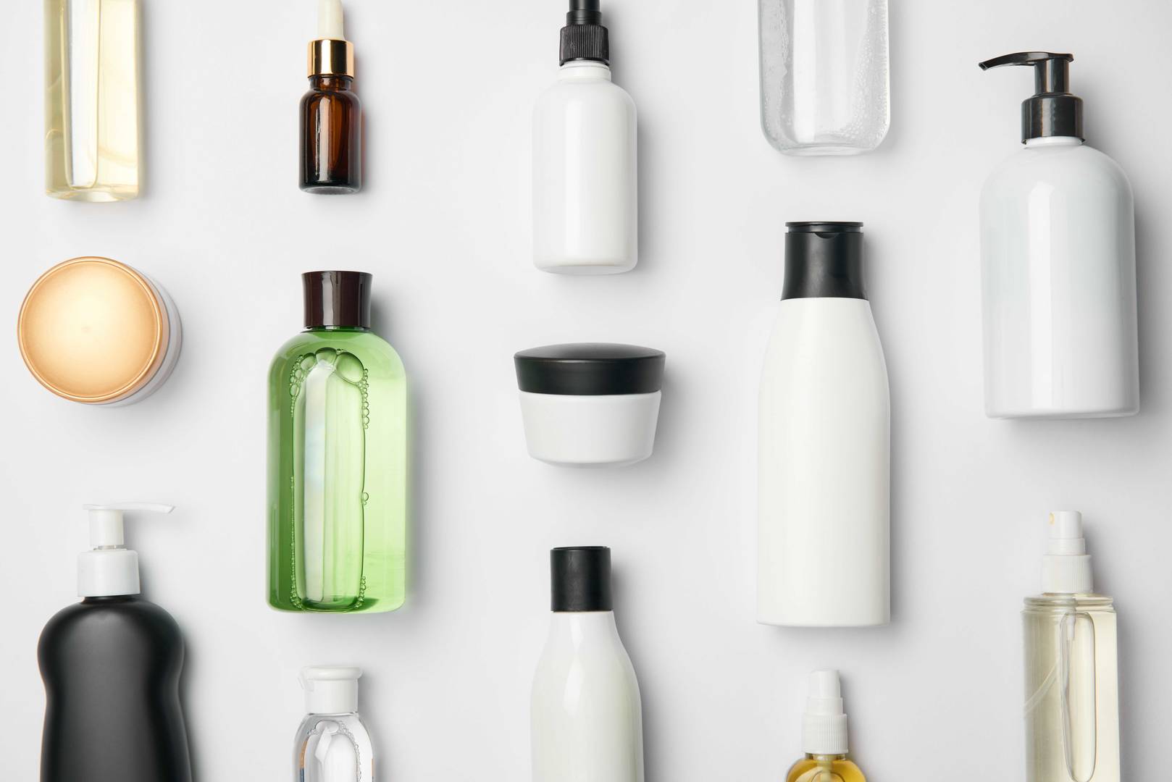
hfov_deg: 30.9
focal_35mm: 65
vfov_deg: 20.9
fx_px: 2117
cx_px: 586
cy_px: 391
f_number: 11
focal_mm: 65
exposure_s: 1/160
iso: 100
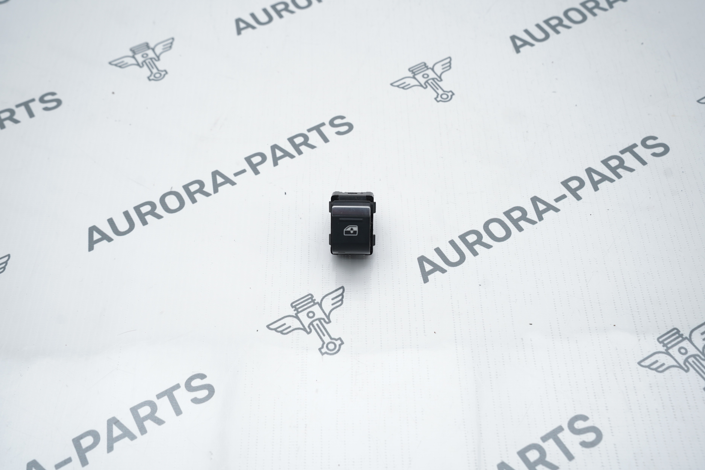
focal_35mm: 39
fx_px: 764
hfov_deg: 49.5
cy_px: 232
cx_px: 340
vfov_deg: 34.2
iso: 500
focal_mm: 37
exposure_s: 1/160
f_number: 6.3
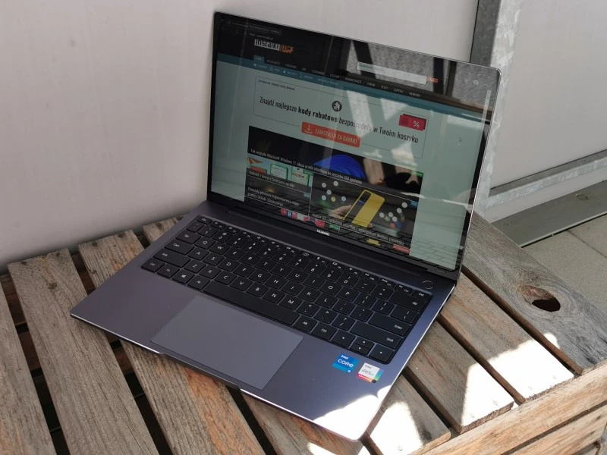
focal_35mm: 43
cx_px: 304
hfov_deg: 43.9
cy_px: 228
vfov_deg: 33.6
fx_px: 754
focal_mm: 5.56
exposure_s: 1/439
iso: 50
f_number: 1.6
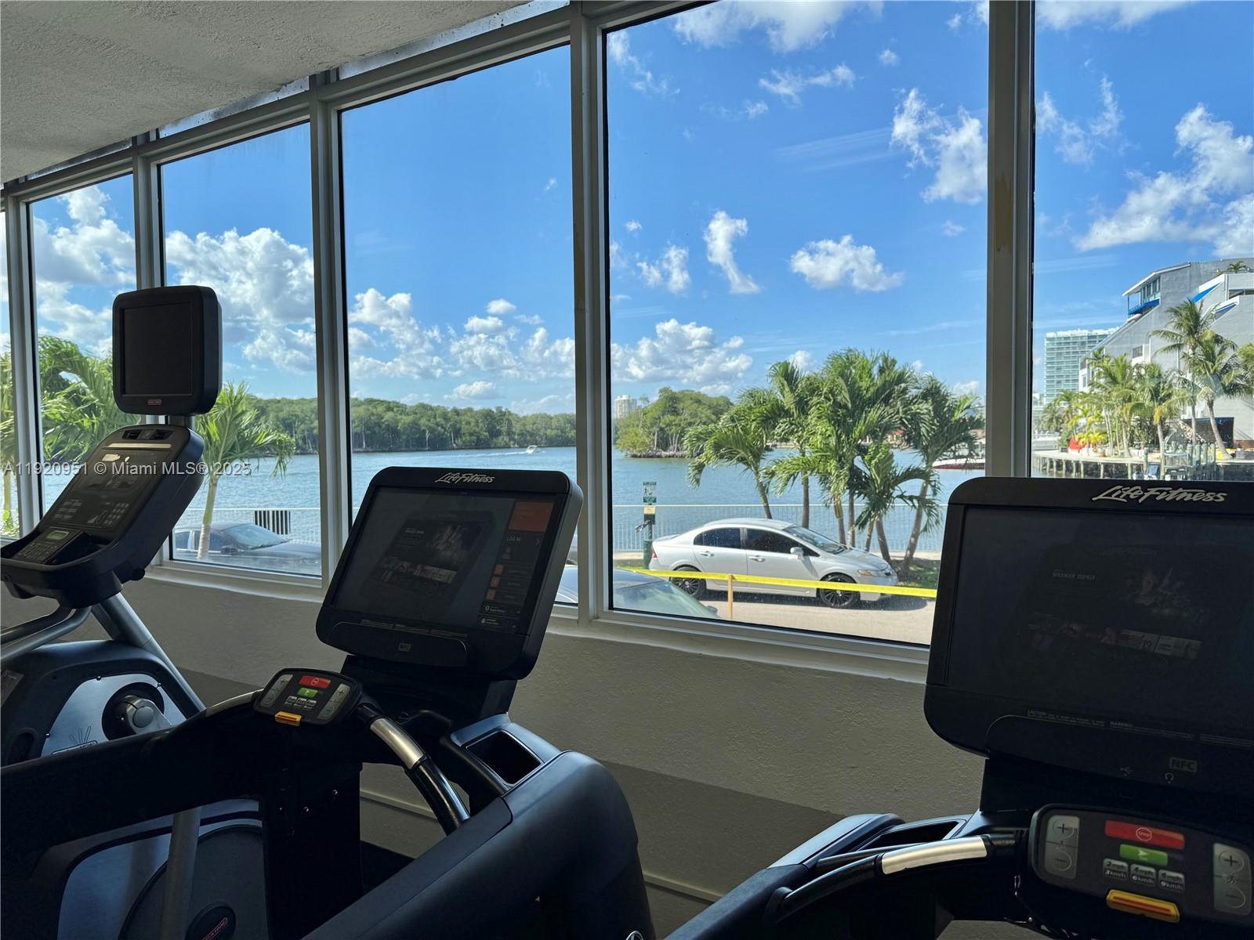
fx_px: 869
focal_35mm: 24
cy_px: 470
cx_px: 627
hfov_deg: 71.6
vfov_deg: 56.8
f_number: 1.78
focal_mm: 6.76
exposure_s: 1/1560
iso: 80
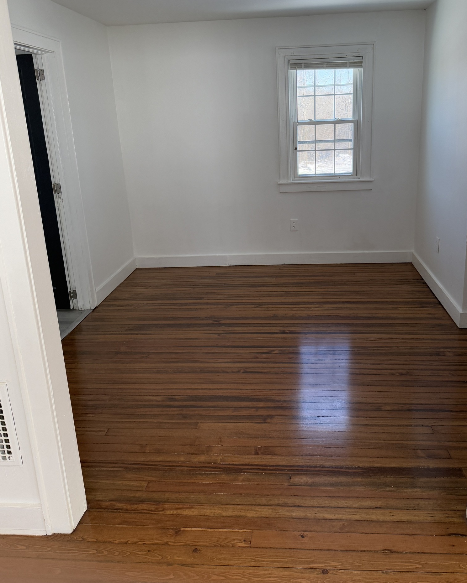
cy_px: 249
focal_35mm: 29
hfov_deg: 49.8
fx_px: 501
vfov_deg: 60.2
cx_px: 268
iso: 200
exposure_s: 1/233
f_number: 1.78
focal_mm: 6.76
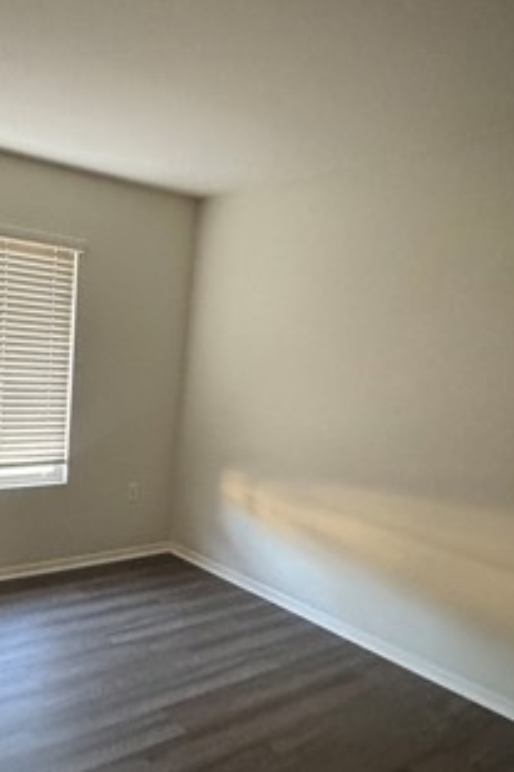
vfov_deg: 61.8
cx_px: 149
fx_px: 643
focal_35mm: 30
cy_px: 429
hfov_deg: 42.6
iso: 800
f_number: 2.2
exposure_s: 1/60
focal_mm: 2.22
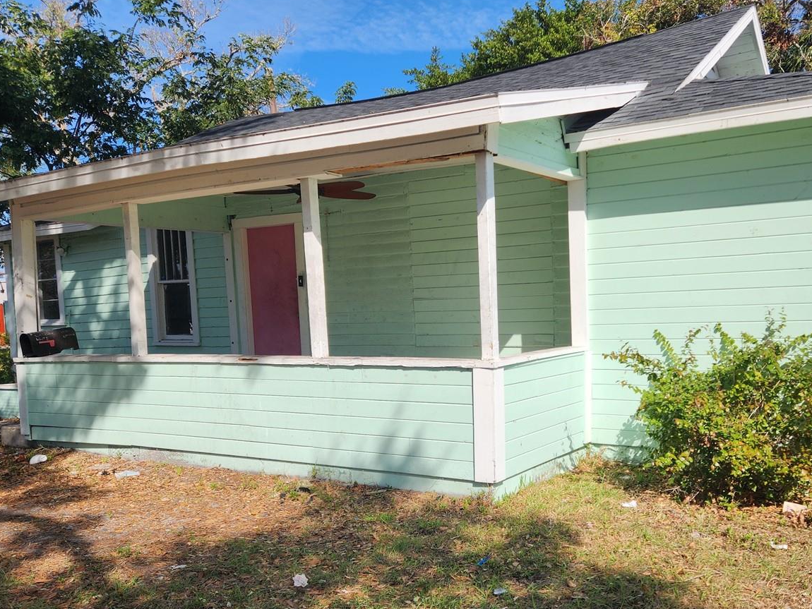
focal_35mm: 32
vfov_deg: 43.9
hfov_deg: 56.2
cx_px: 505
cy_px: 368
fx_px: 751
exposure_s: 1/1894
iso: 20
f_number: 1.8
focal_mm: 5.4
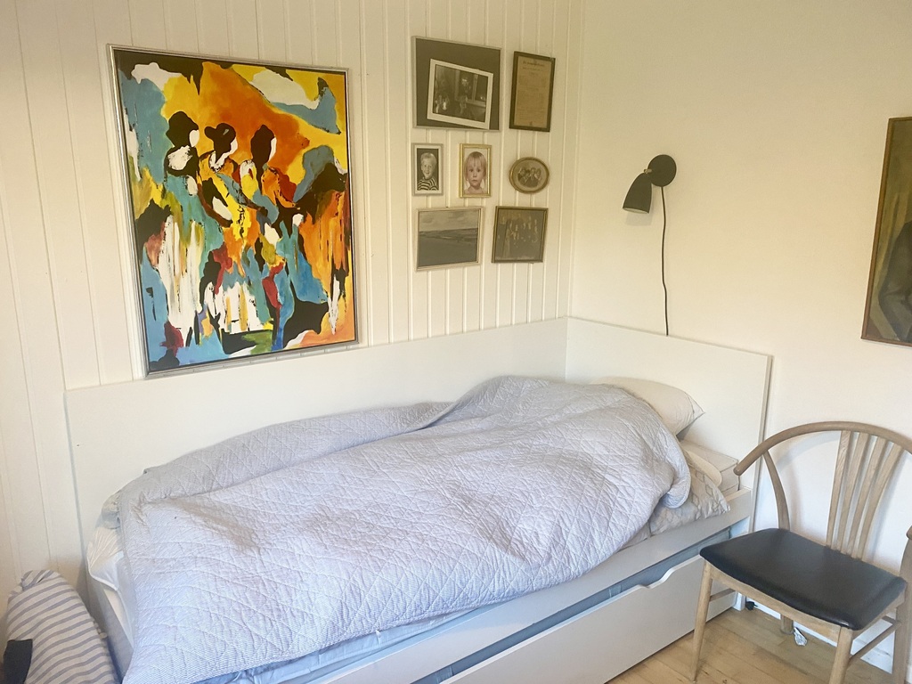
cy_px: 342
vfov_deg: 53.1
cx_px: 456
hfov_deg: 67.3
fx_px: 685
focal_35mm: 26
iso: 160
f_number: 1.8
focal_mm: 4.25
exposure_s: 1/50
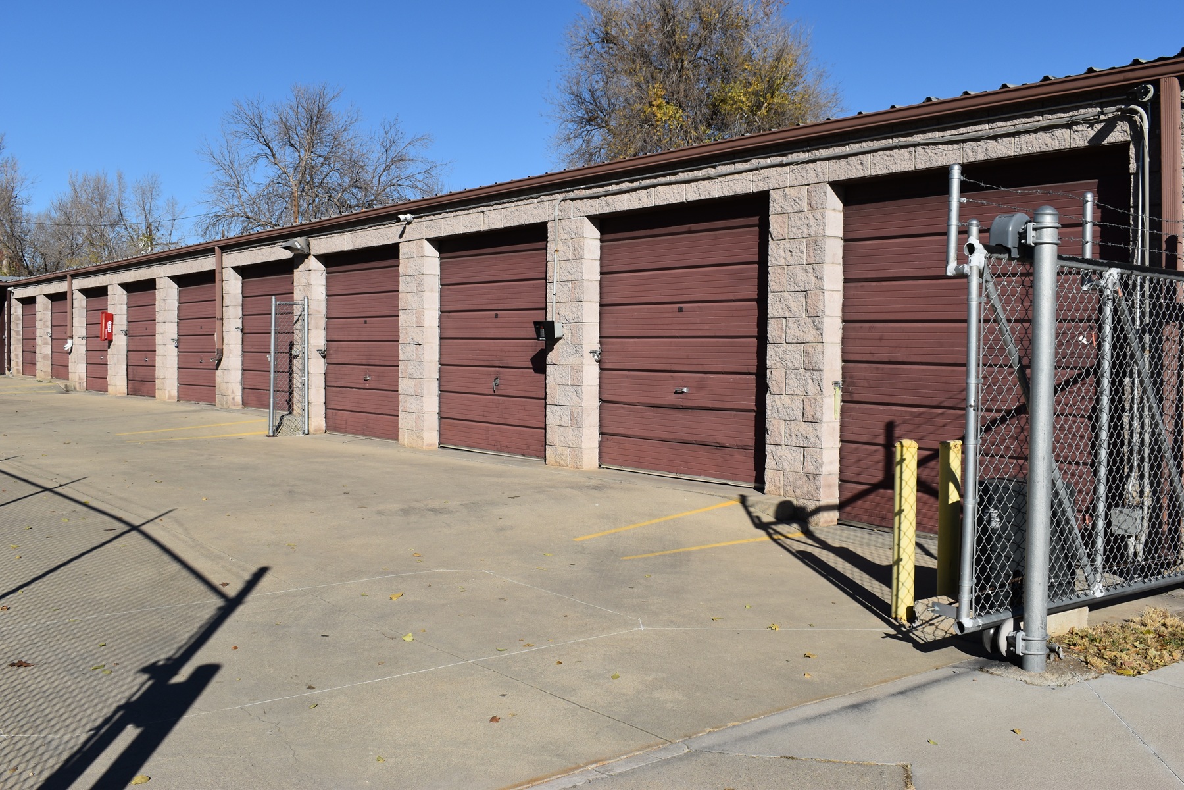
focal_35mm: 36
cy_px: 395
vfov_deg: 36.9
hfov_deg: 53.1
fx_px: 1184
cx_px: 592
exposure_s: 1/400
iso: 100
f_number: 10
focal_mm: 24
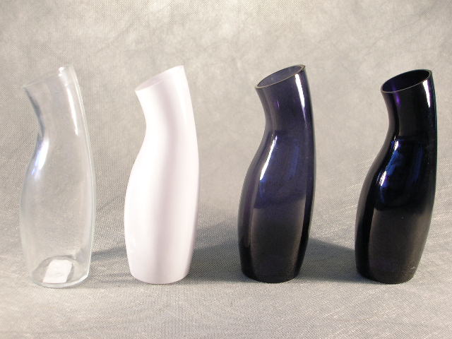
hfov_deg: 33.2
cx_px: 226
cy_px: 170
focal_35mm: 58
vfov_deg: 25.2
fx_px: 757
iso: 70
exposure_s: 1/3.7
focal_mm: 9.7
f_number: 3.5
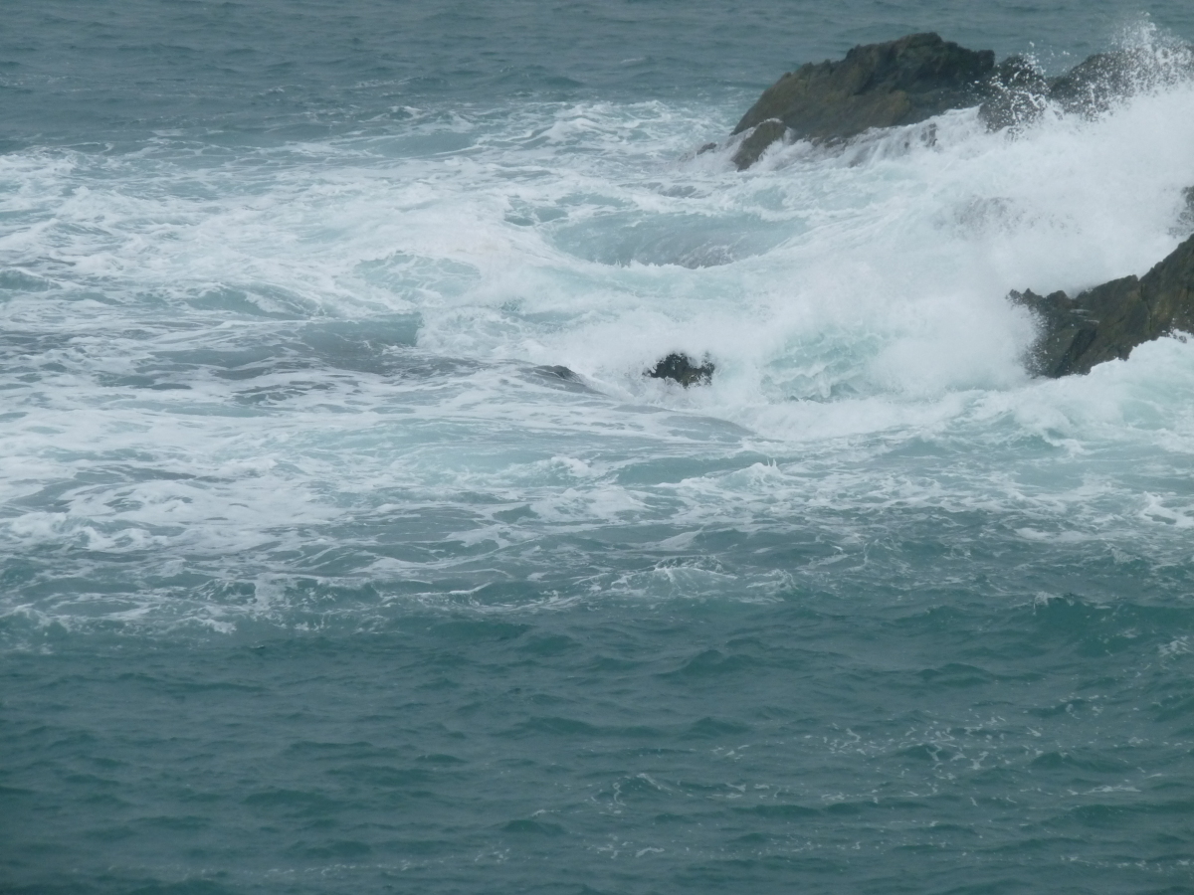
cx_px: 597
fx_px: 10417
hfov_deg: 6.6
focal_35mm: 302
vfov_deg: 4.9
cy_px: 448
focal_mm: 53.7
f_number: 5.6
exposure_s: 1/640
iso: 200
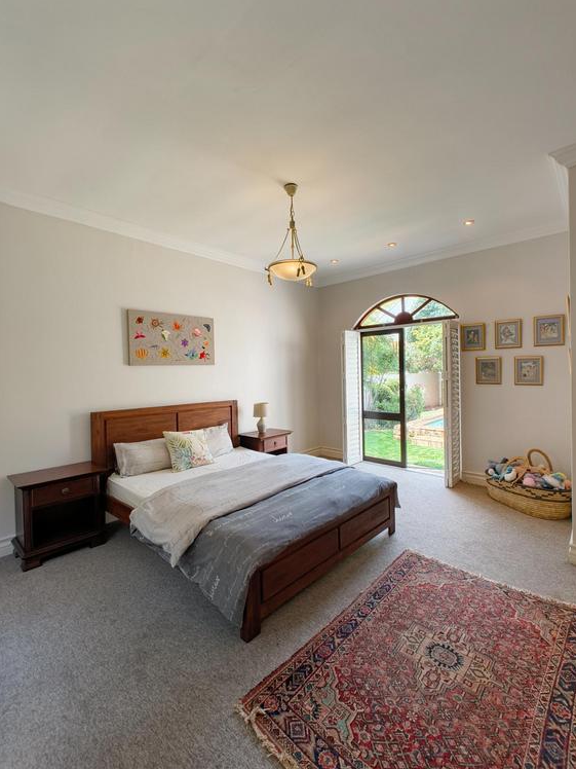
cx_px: 307
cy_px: 374
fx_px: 333
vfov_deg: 98.1
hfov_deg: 81.6
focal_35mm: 15
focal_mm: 2.15
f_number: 2.2
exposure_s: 1/50
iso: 616
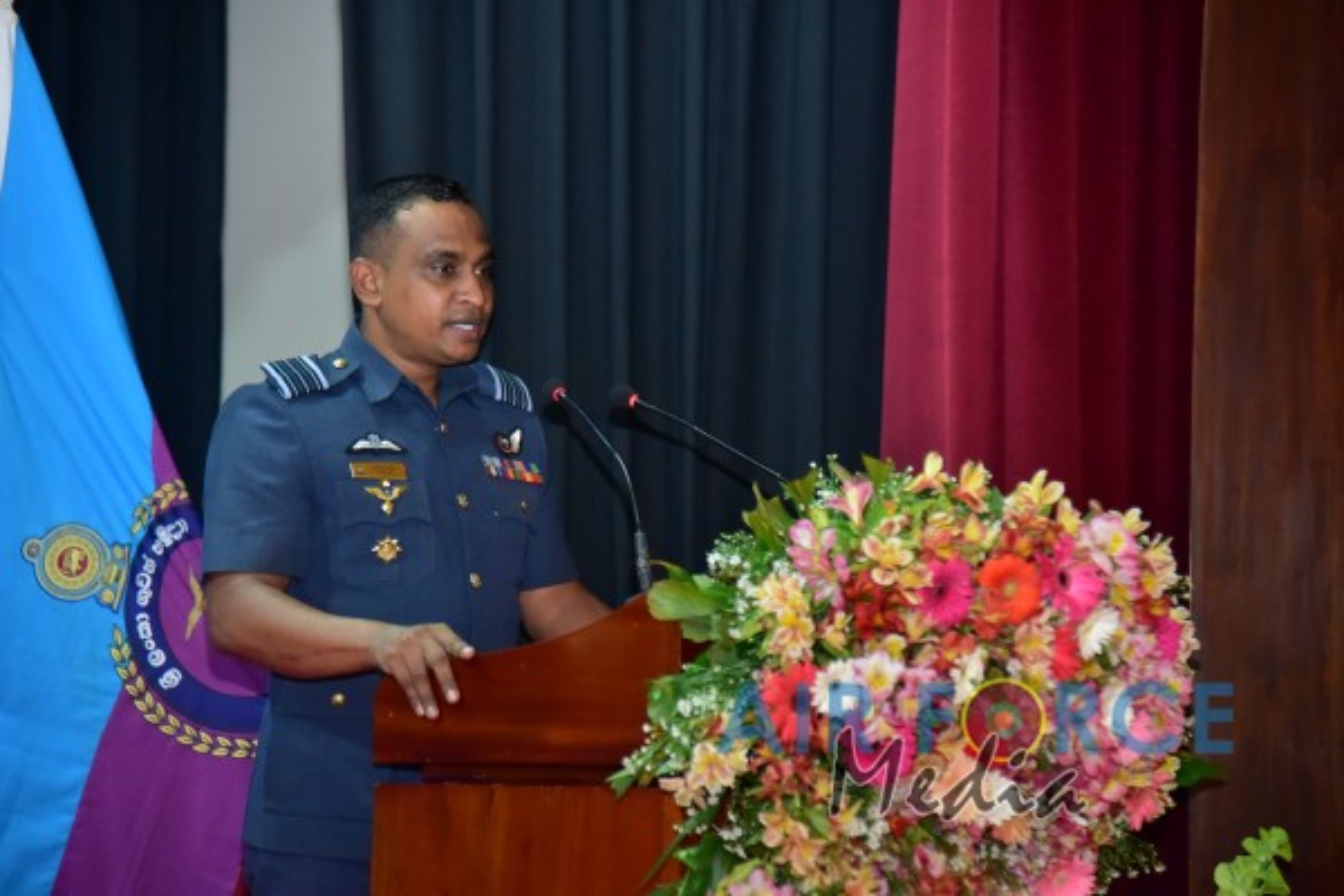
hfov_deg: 19.5
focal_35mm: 105
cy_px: 448
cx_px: 672
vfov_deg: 13.0
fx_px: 3920
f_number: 4
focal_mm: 105
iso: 4000
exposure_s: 1/160
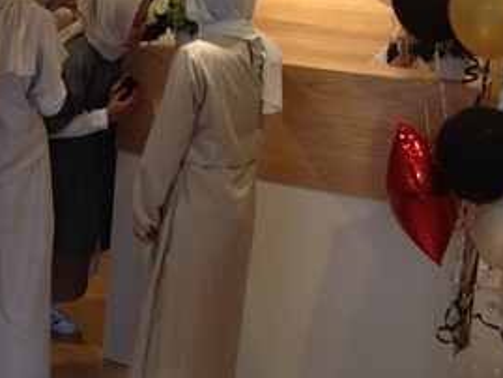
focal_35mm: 65
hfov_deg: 28.8
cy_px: 46
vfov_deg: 22.1
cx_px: 62
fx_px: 945
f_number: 2.4
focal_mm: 4.28
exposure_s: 1/20
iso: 80
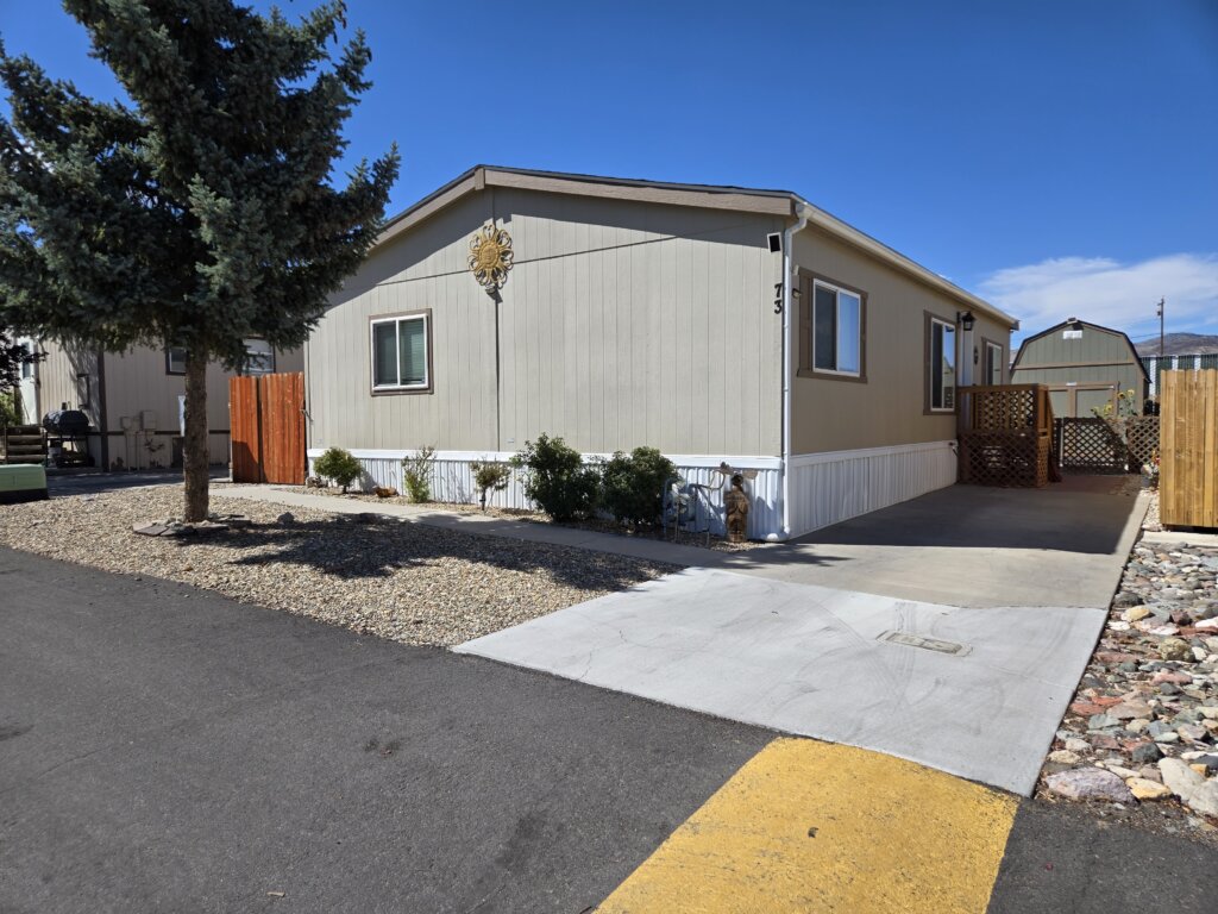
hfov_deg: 73.9
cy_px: 457
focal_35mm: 23
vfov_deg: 58.9
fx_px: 809
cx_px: 609
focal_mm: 5.4
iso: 40
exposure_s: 1/2921
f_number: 1.8
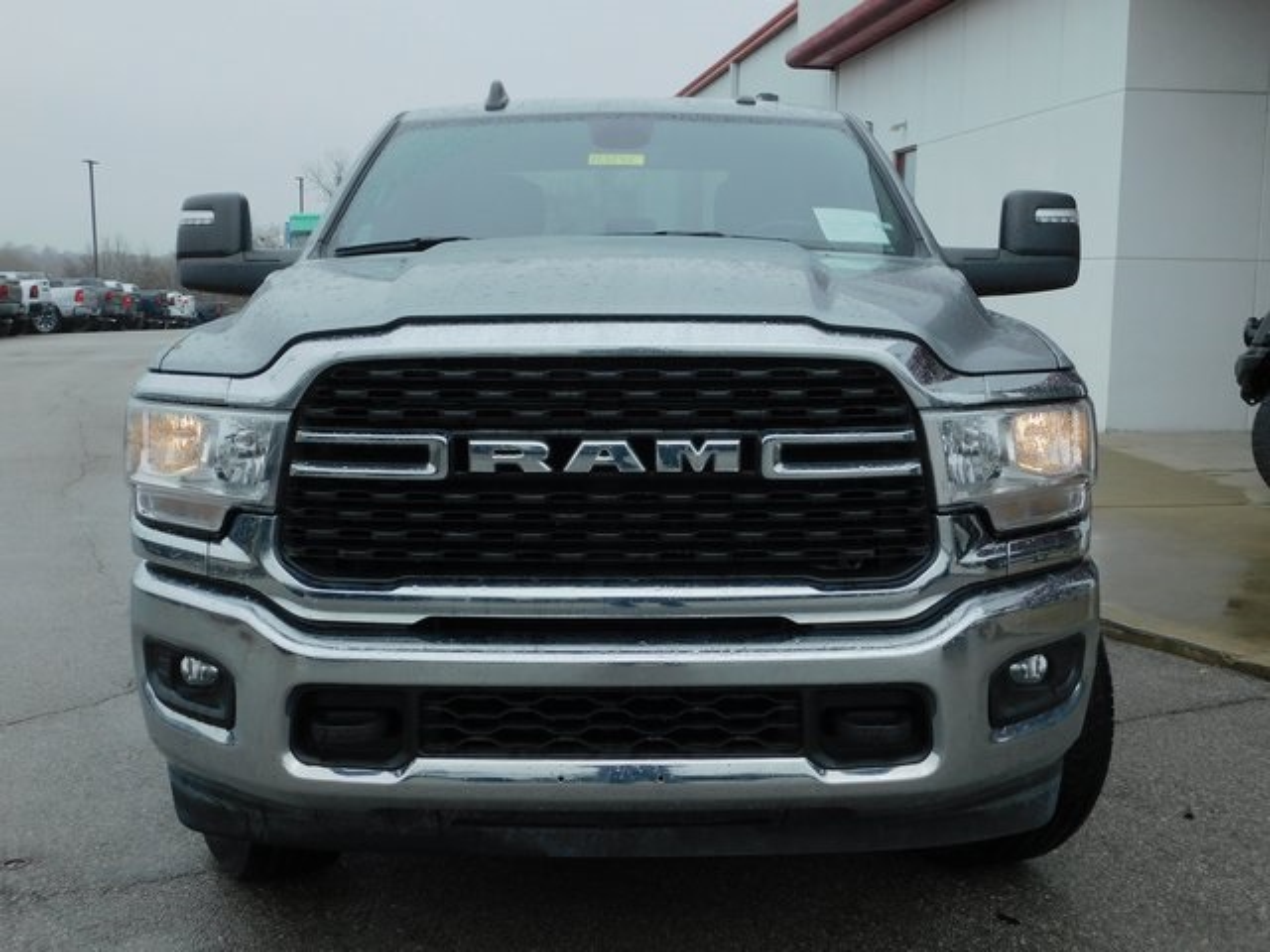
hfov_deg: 46.8
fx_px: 1468
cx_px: 635
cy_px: 476
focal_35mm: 40
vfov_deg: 36.0
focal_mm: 7.1
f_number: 3.6
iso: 125
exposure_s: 1/640
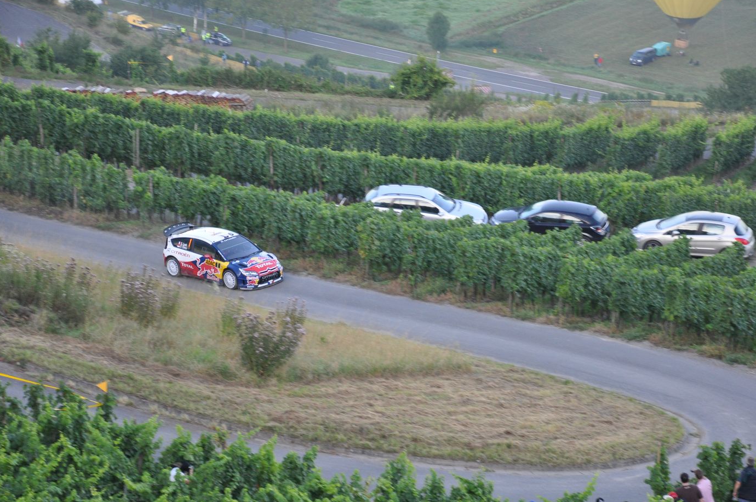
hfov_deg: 11.3
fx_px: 3829
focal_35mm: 183
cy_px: 258
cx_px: 408
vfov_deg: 7.5
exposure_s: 1/200
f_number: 5.6
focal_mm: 105
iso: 800
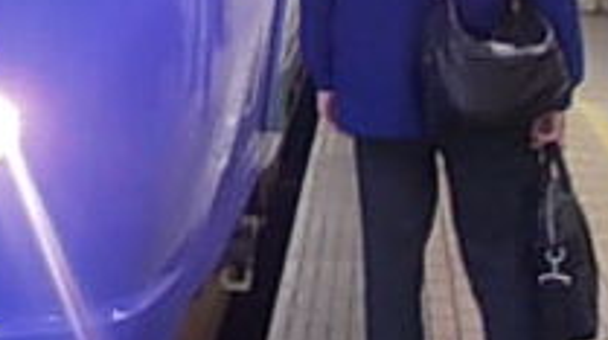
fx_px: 1530
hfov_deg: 21.2
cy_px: -31
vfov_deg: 12.5
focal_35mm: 95
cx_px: -76
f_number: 2.7
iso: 200
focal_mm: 4
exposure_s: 1/10
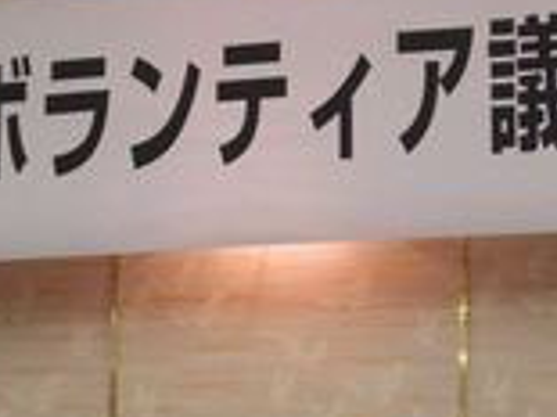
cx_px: 334
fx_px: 1865
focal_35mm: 116
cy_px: 570
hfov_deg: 17.0
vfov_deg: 12.3
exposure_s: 1/100
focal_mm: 6.3
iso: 400
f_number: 2.8
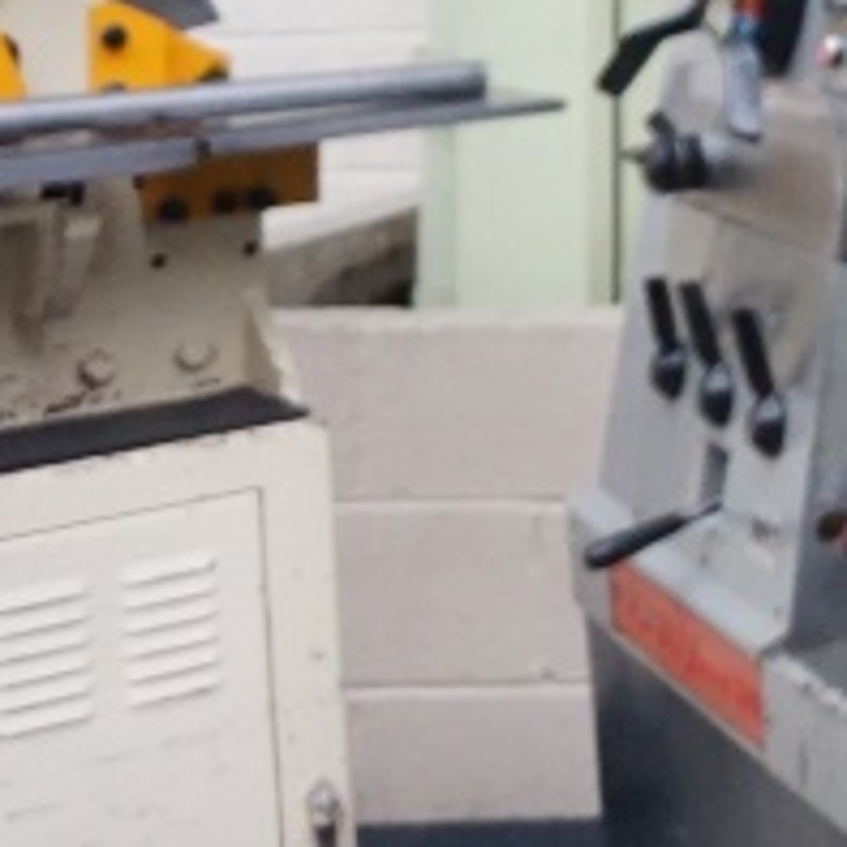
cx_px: 1973
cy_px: -492
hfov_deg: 12.9
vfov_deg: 15.0
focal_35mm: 106
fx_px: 2934
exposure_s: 1/160
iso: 1600
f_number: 3.5
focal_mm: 16
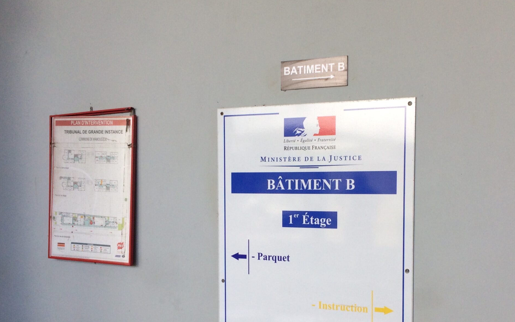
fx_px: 589
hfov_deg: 47.0
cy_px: 222
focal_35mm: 42
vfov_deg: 30.3
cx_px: 305
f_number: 2.2
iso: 32
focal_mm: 4.15
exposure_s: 1/326
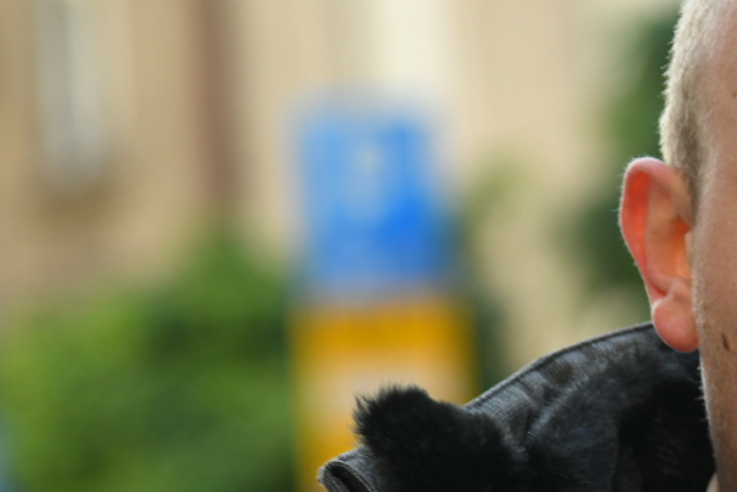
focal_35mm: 378
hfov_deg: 5.4
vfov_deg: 3.6
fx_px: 7740
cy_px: 303
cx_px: 847
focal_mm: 120
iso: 400
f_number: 4
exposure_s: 1/250
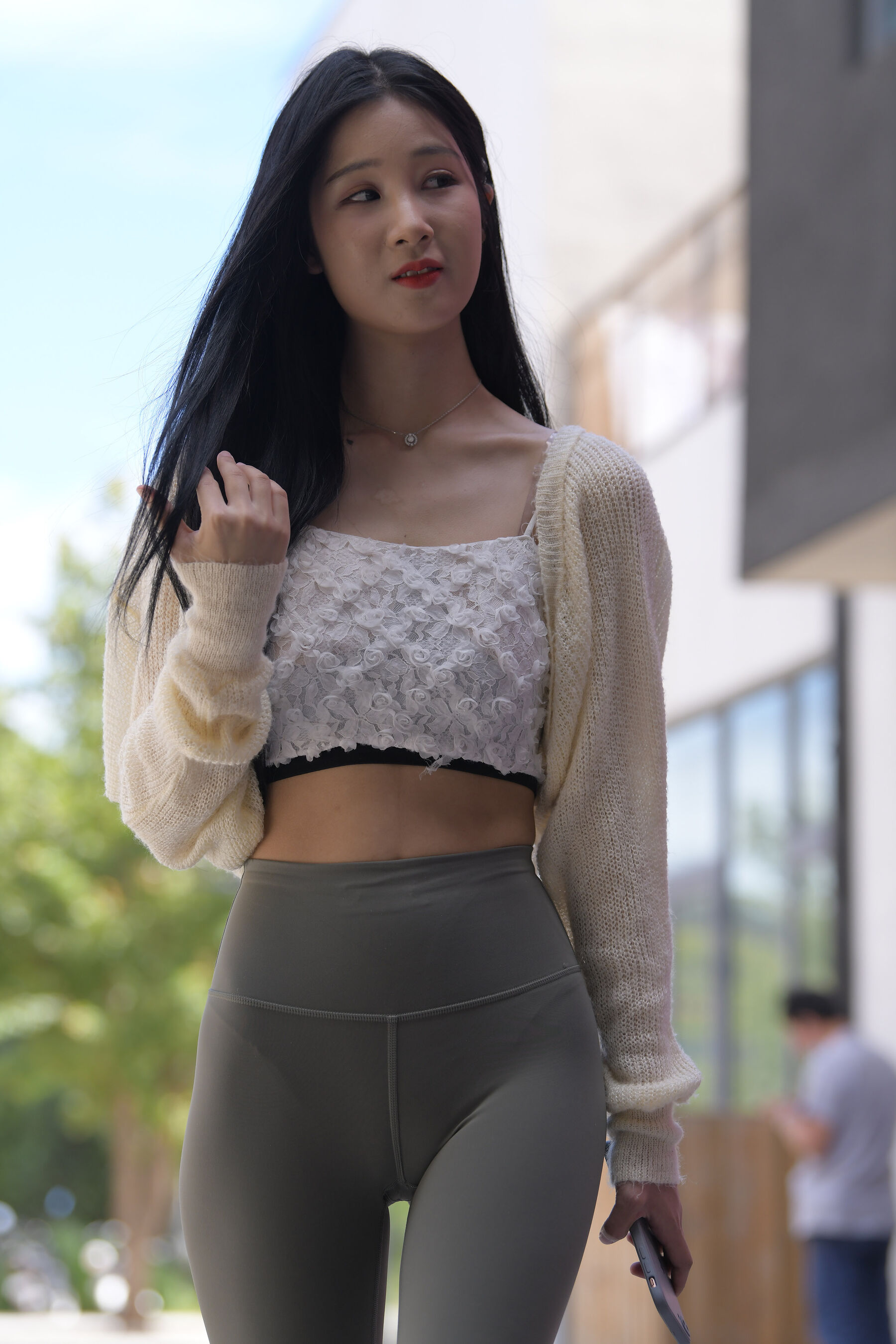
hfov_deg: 13.0
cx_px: 448
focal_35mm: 105
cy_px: 672
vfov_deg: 19.5
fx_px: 3920
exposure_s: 1/1000
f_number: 4
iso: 400
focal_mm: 105
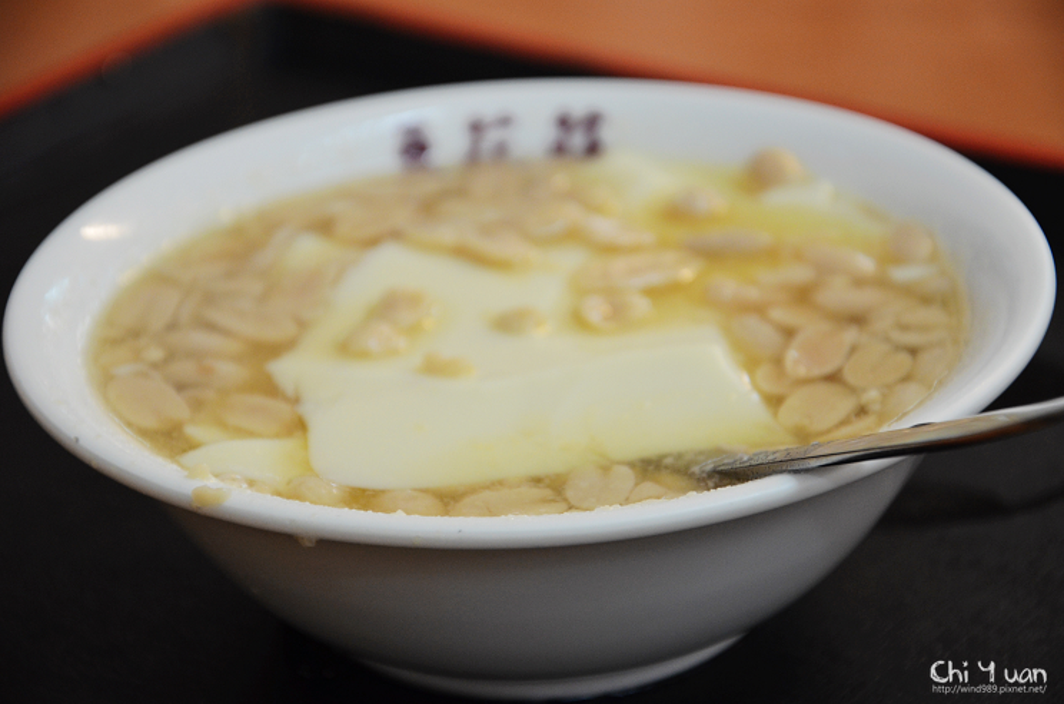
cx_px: 529
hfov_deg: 15.1
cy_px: 351
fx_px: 4009
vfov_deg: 10.0
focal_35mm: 136
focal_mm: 90
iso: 800
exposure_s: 1/60
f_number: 5.6
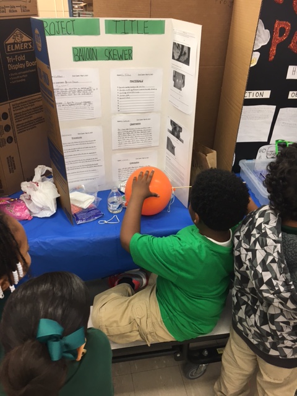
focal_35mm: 29
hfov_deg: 48.2
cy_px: 198
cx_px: 148
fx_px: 332
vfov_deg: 61.7
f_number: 2.2
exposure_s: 1/30
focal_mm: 4.15
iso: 50
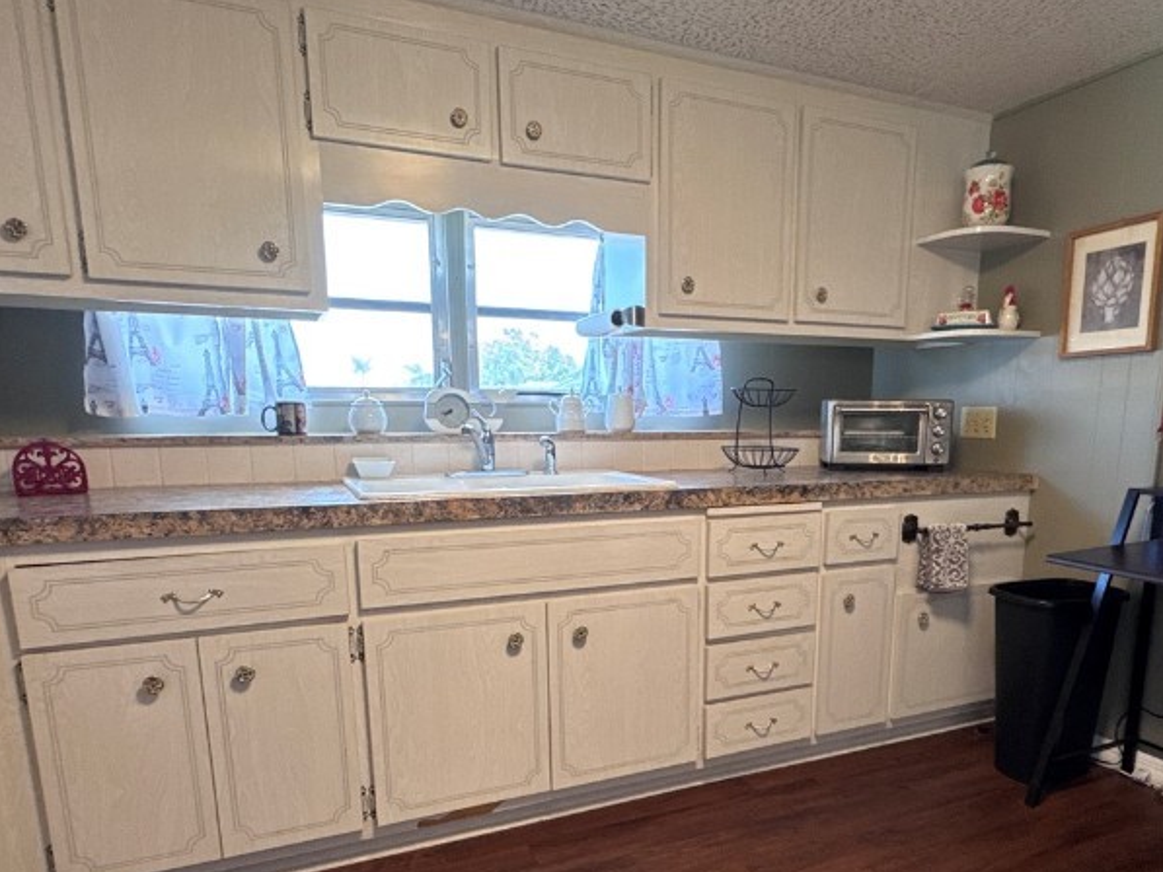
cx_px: 651
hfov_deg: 71.3
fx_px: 806
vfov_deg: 55.8
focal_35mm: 24
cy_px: 572
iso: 250
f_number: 2.2
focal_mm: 2.22
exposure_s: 1/120
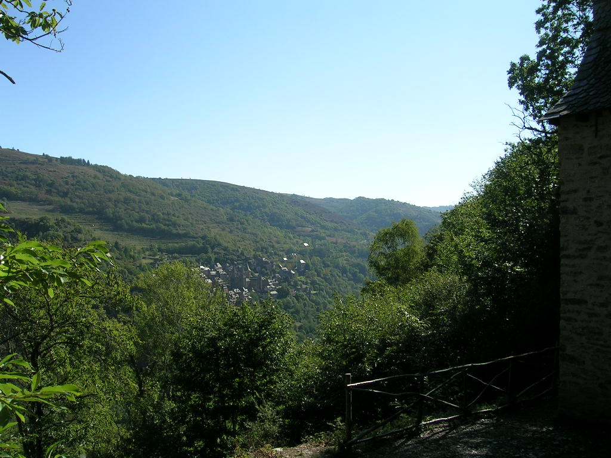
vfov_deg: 40.7
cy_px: 229
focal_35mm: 35
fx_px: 618
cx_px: 306
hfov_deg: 52.6
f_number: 4.8
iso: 50
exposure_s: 1/430
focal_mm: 5.4
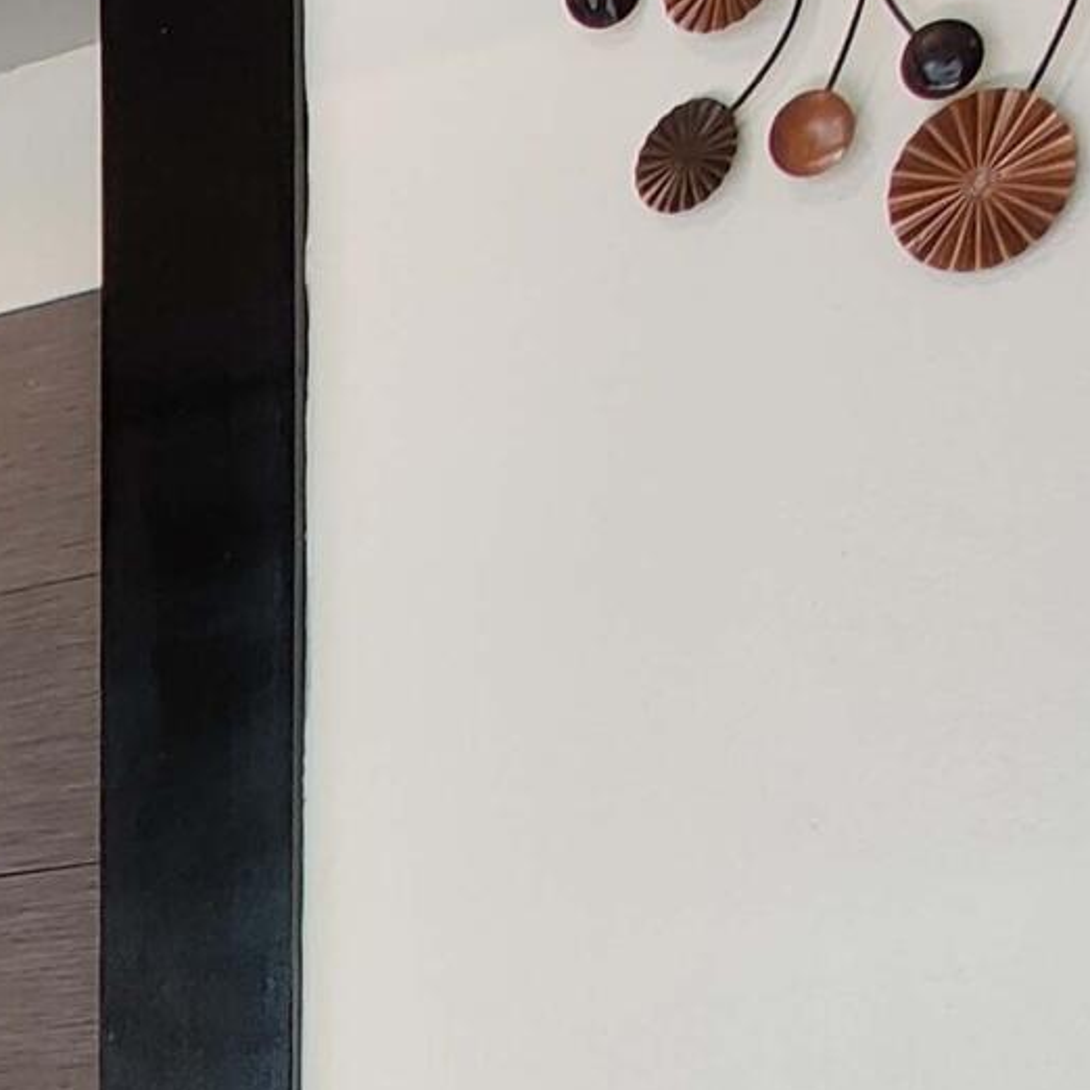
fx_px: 2351
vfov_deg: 22.3
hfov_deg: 22.5
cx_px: -436
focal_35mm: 66
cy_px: 1547
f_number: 2.2
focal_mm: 2.25
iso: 125
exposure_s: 1/50
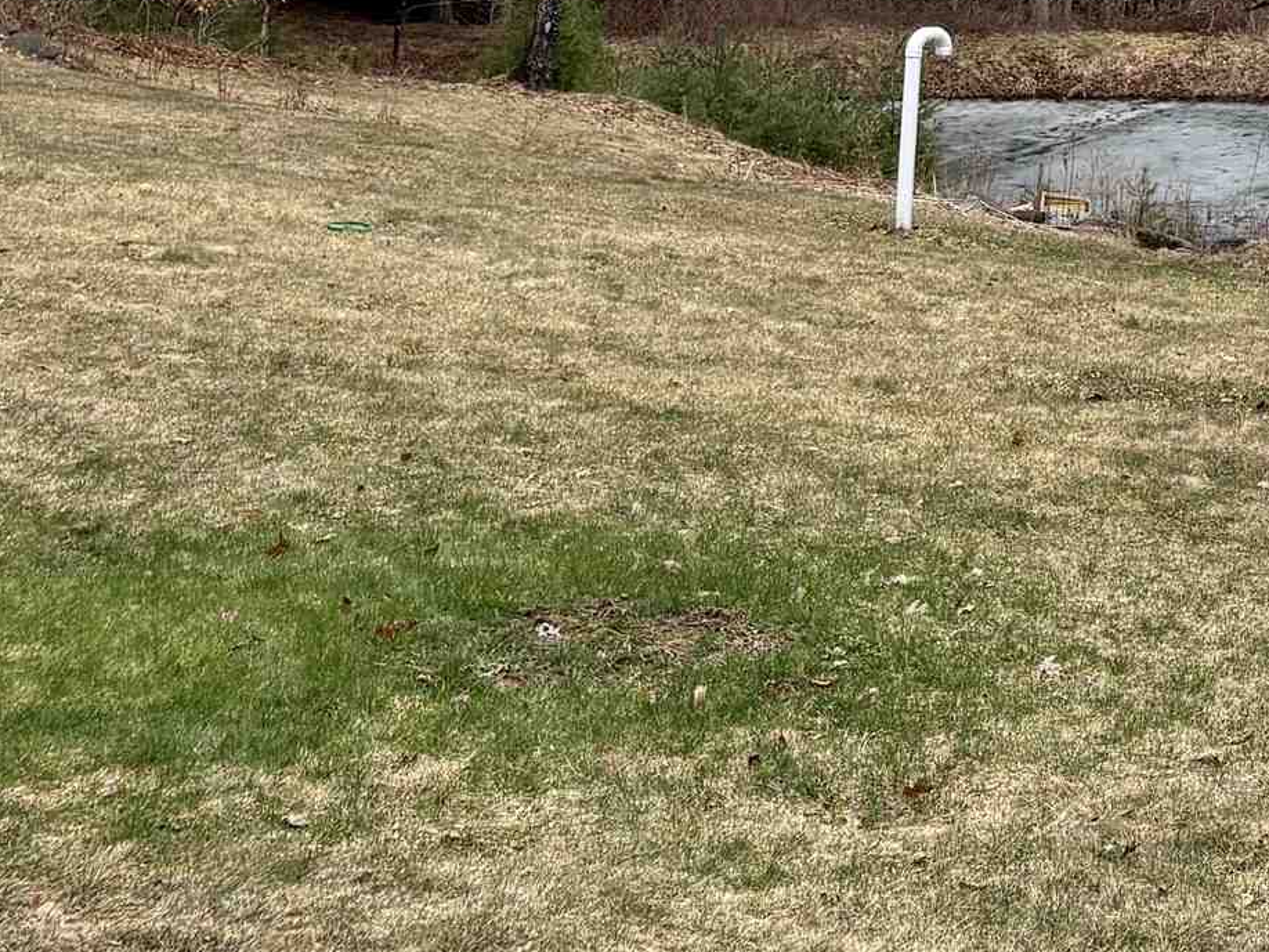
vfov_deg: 15.3
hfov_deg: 21.0
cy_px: -596
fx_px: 3190
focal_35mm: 87
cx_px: 1500
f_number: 1.6
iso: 50
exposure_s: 1/3448
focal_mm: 5.96
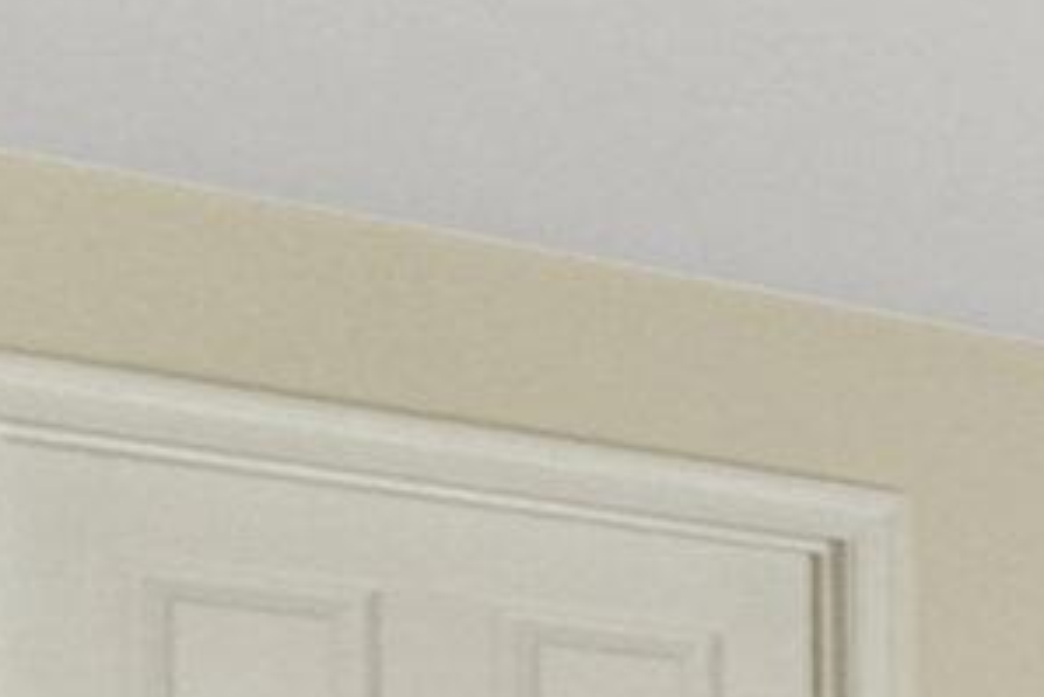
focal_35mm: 110
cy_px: 1438
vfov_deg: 11.2
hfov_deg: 11.7
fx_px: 3191
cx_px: 3006
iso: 1250
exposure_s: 1/50
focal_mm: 16
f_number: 8
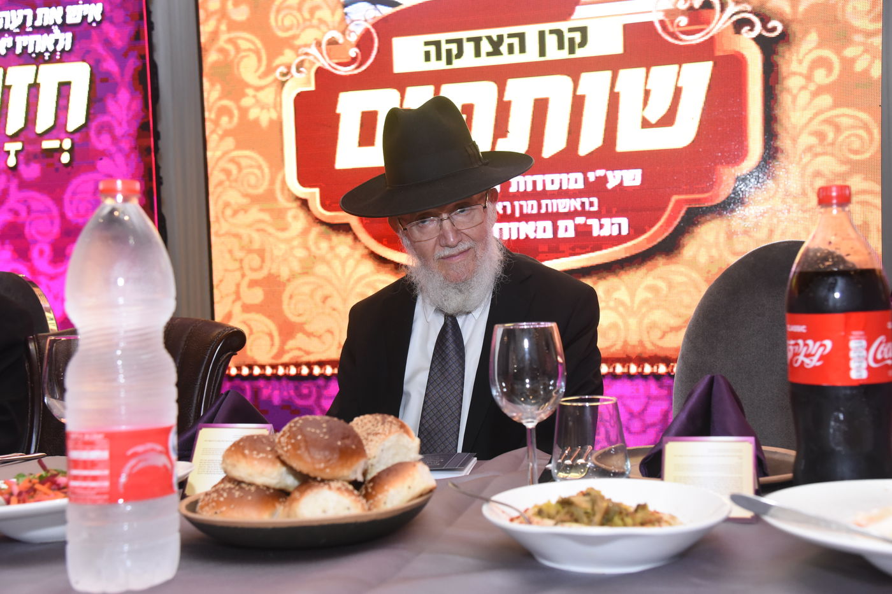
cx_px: 446
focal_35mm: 46
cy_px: 297
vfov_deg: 29.2
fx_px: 1140
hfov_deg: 42.7
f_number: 5
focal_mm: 46
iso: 3200
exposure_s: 1/200
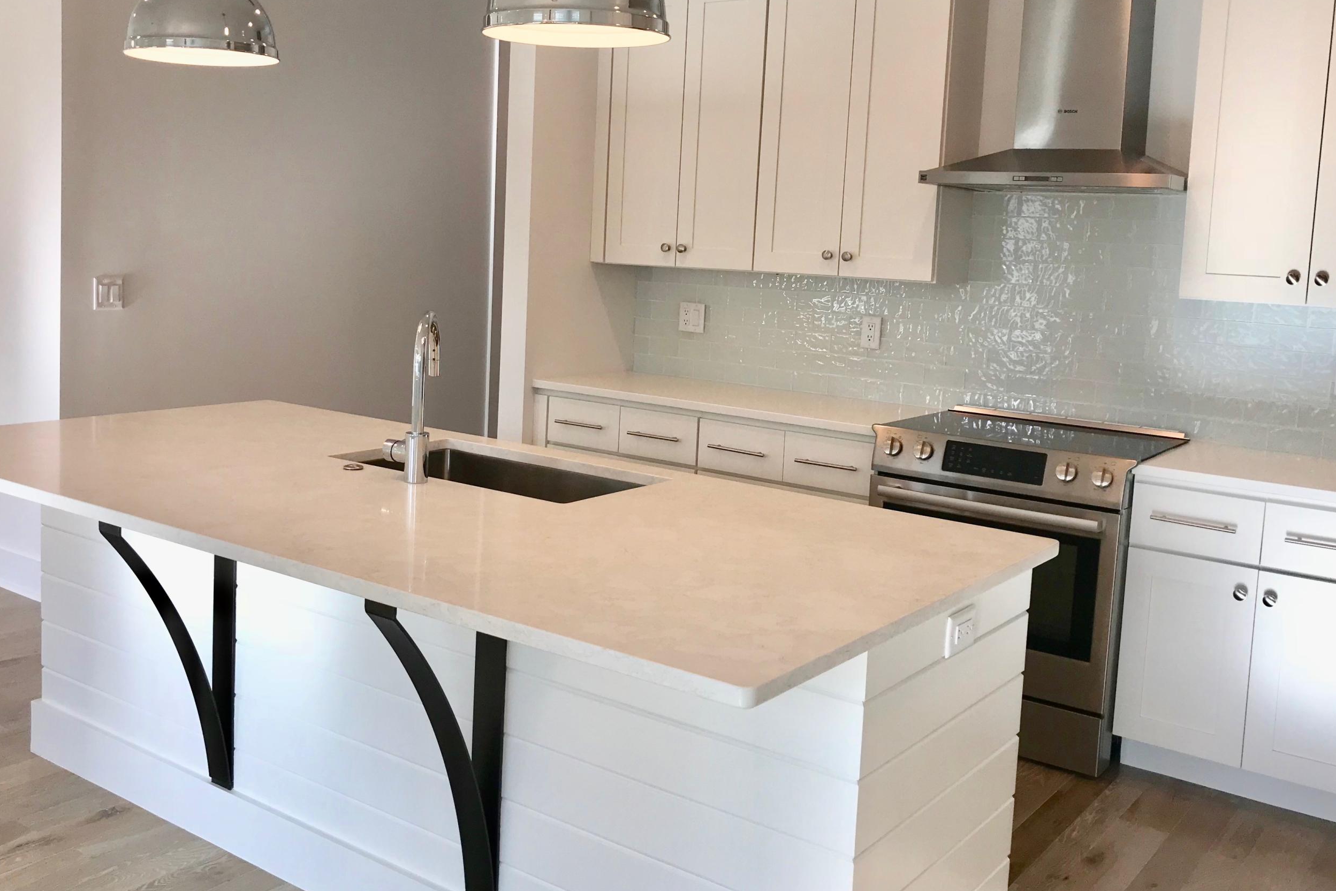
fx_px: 1299
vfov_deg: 37.7
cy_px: 365
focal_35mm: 35
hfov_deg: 54.4
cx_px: 620
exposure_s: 1/211
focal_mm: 3.99
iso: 20
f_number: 1.8
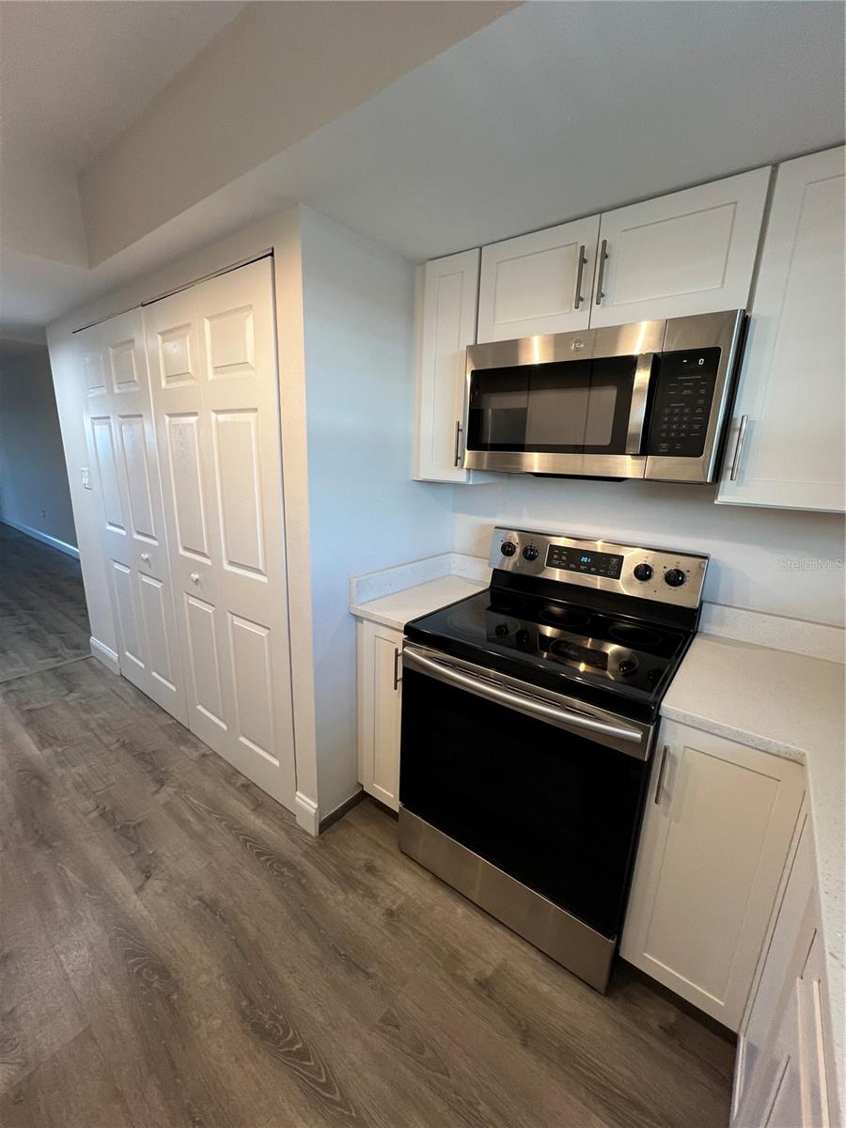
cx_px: 423
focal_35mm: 13
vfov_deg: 106.2
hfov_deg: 89.9
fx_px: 424
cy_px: 564
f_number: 1.8
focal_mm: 1.57
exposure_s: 1/120
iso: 160
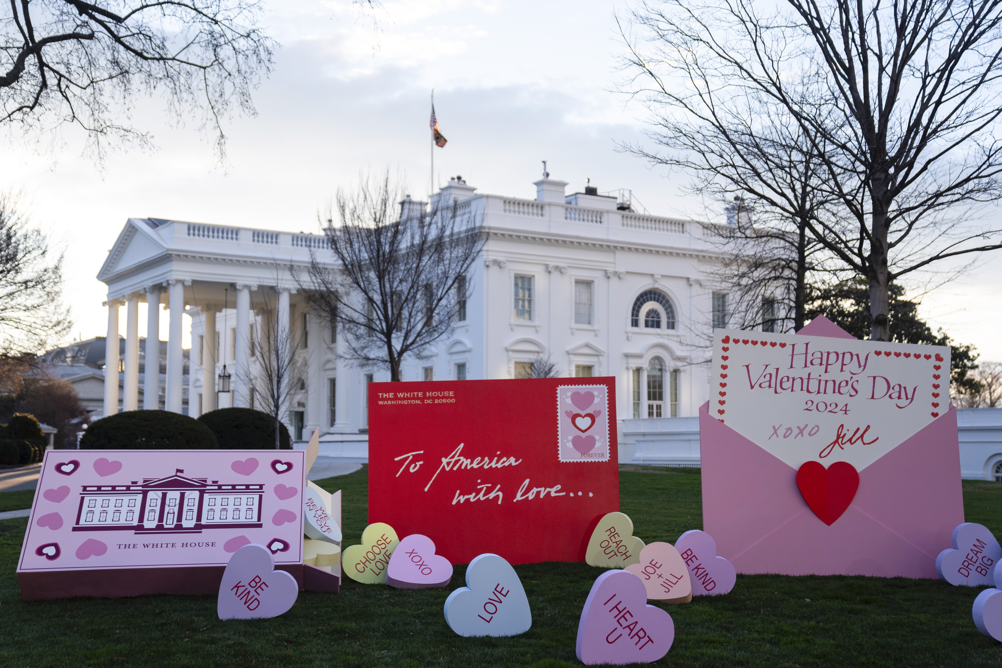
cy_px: 334
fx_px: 1225
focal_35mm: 44
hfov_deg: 44.5
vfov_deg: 30.5
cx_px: 501
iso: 400
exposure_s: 1/2000
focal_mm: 44
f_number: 2.8
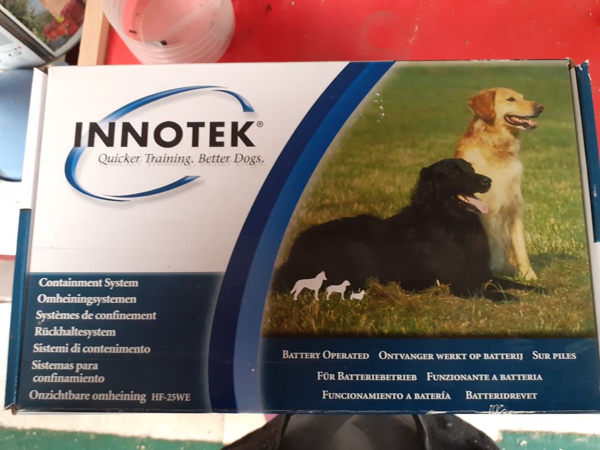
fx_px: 468
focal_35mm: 27
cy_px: 225
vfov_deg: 51.4
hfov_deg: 65.3
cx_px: 300
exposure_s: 1/25
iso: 200
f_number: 1.9
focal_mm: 3.6
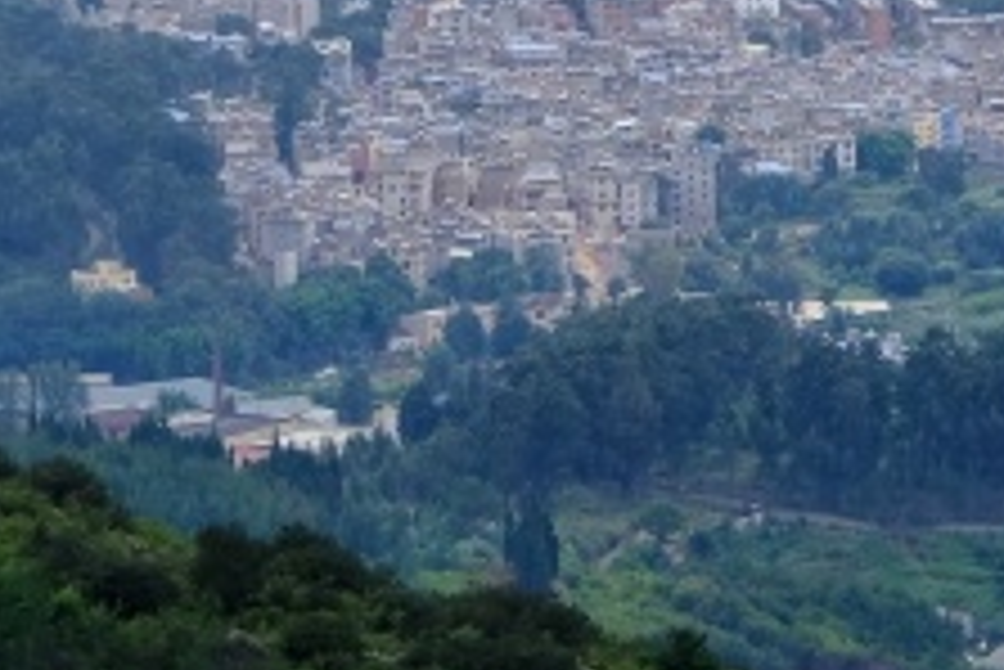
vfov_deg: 3.1
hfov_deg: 4.6
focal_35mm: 446
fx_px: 12446
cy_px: -418
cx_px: 882
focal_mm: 55
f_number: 8
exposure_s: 1/250
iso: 250
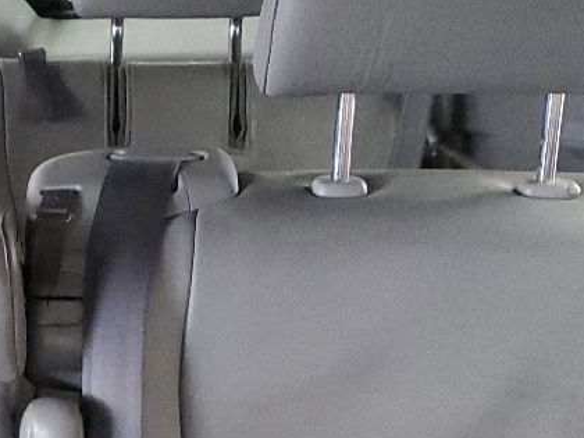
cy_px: 431
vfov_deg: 14.7
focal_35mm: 99
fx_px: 1670
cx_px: -96
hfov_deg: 18.9
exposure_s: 1/15
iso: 555
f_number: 1.5
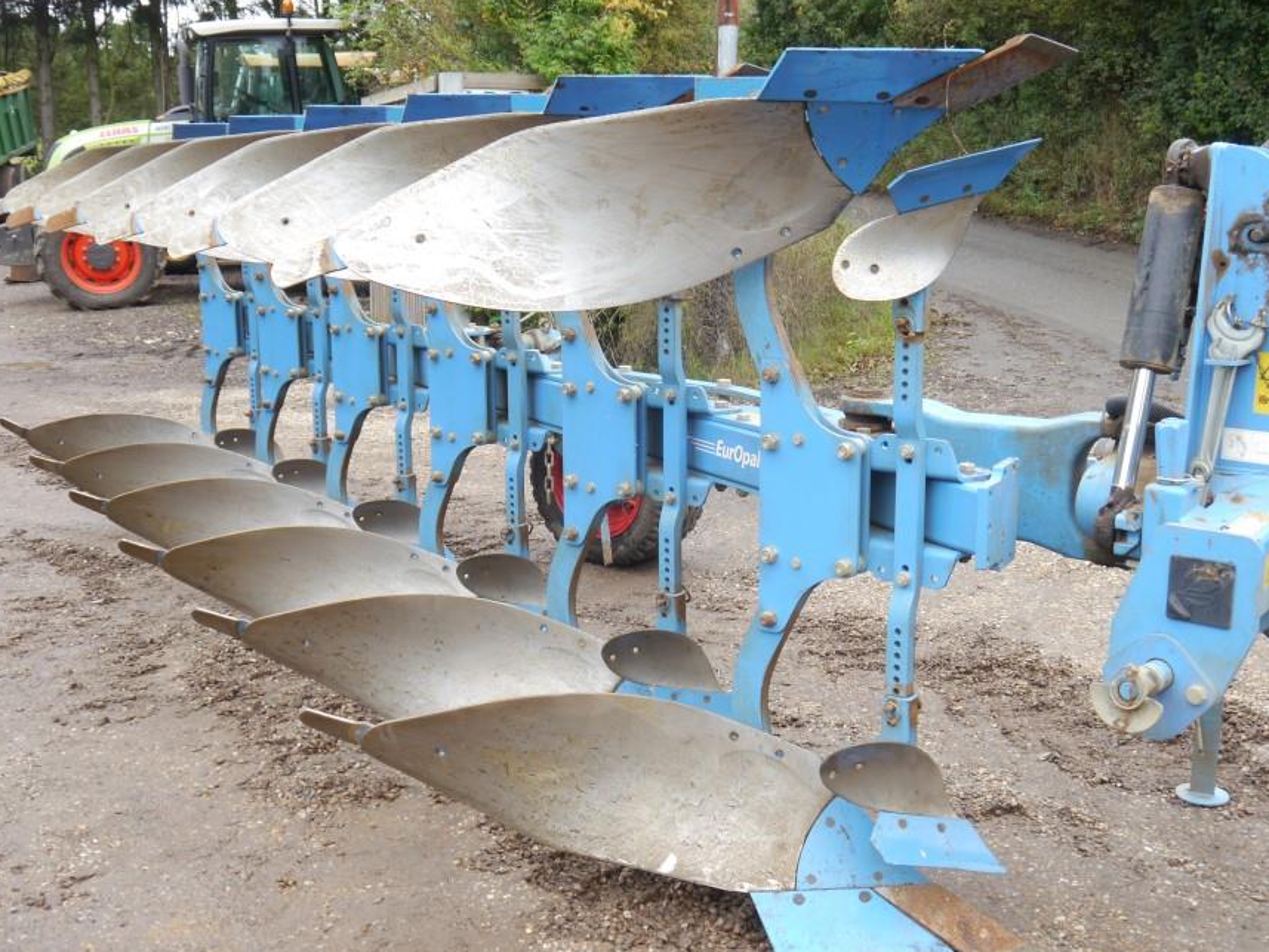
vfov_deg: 33.6
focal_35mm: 43
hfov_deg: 43.8
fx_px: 1577
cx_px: 693
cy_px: 492
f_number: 4
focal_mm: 18
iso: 160
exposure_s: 1/100
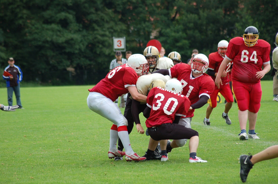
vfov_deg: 6.1
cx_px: 139
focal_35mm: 225
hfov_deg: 9.2
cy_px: 92
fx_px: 1734
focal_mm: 150
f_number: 4.5
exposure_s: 1/1000
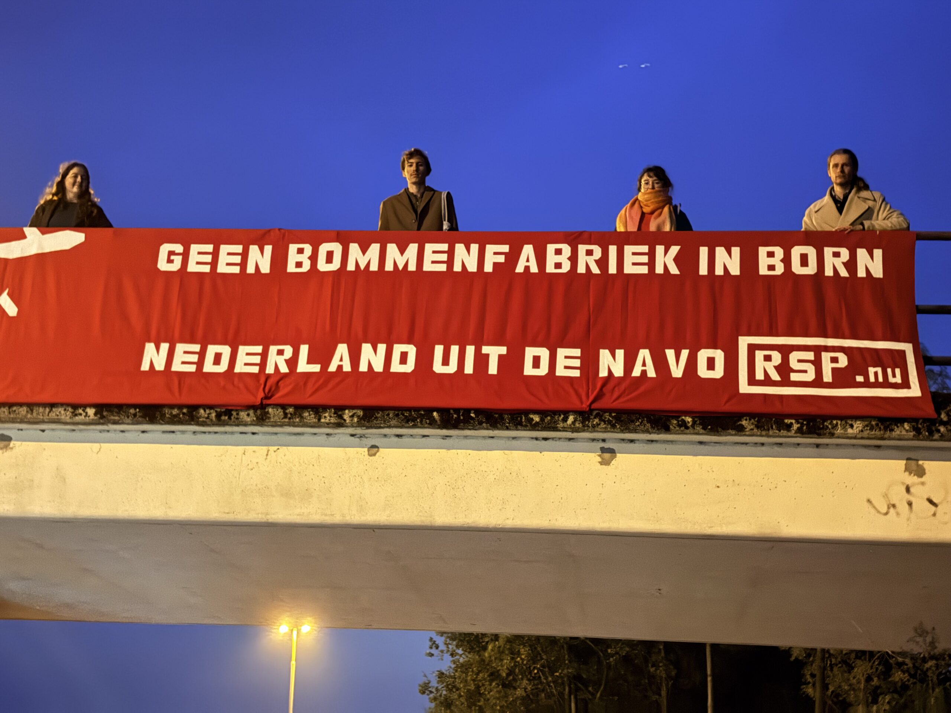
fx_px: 1429
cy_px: 356
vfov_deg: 28.0
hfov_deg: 36.8
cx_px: 476
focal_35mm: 52
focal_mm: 5.96
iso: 1000
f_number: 1.6
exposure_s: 1/9
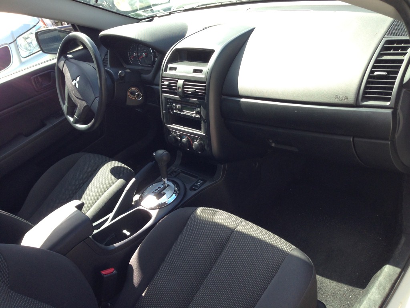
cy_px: 154
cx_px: 205
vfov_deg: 42.9
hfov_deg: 55.4
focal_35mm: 33
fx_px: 391
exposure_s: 1/160
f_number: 2.4
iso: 50
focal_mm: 4.13
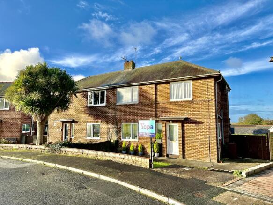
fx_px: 189
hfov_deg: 71.6
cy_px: 102
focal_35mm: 24
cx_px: 136
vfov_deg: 56.8
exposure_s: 1/2299
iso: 80
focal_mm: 6.86
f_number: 1.78
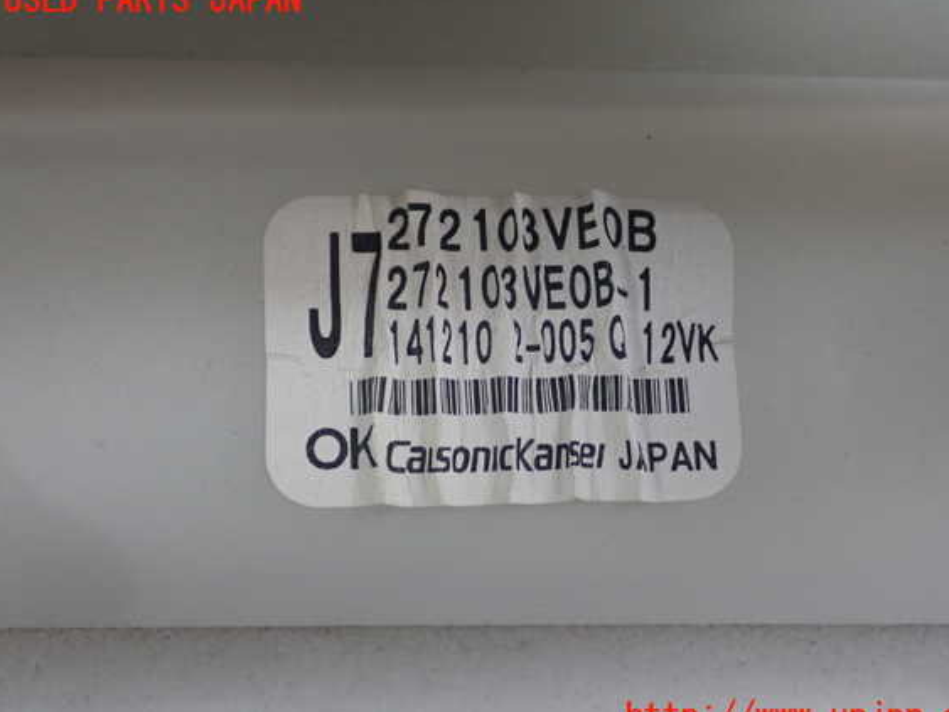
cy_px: 359
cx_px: 501
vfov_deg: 29.7
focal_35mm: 49
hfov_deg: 38.9
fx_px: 1343
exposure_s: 1/50
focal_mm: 8.41
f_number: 3.1
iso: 320
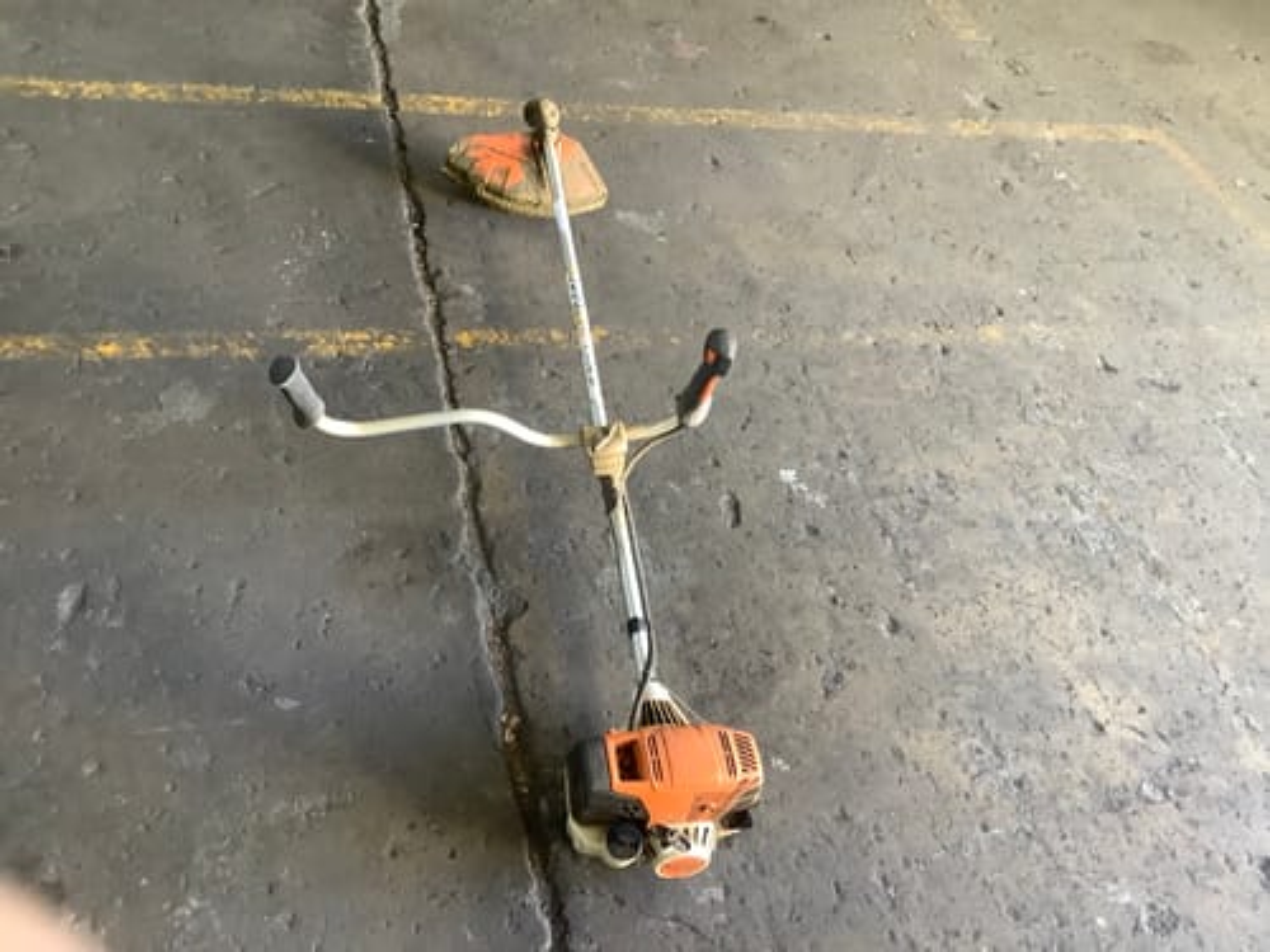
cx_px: 635
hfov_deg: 58.4
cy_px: 476
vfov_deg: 45.4
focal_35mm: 31
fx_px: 1137
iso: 250
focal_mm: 3.3
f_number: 2.4
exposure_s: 1/50
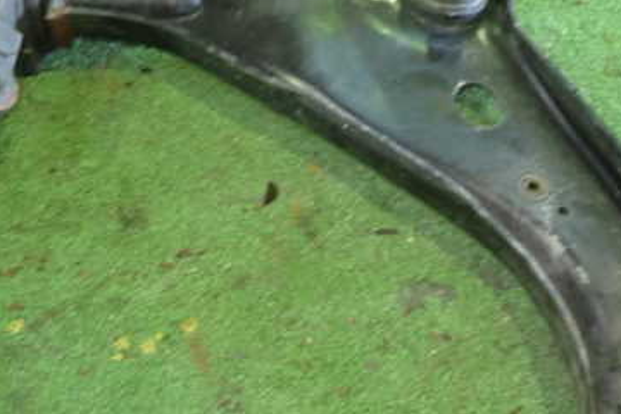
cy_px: 181
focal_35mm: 52
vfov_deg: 26.0
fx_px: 897
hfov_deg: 38.0
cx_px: 376
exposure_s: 1/20
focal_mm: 5.4
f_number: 2.3
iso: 800
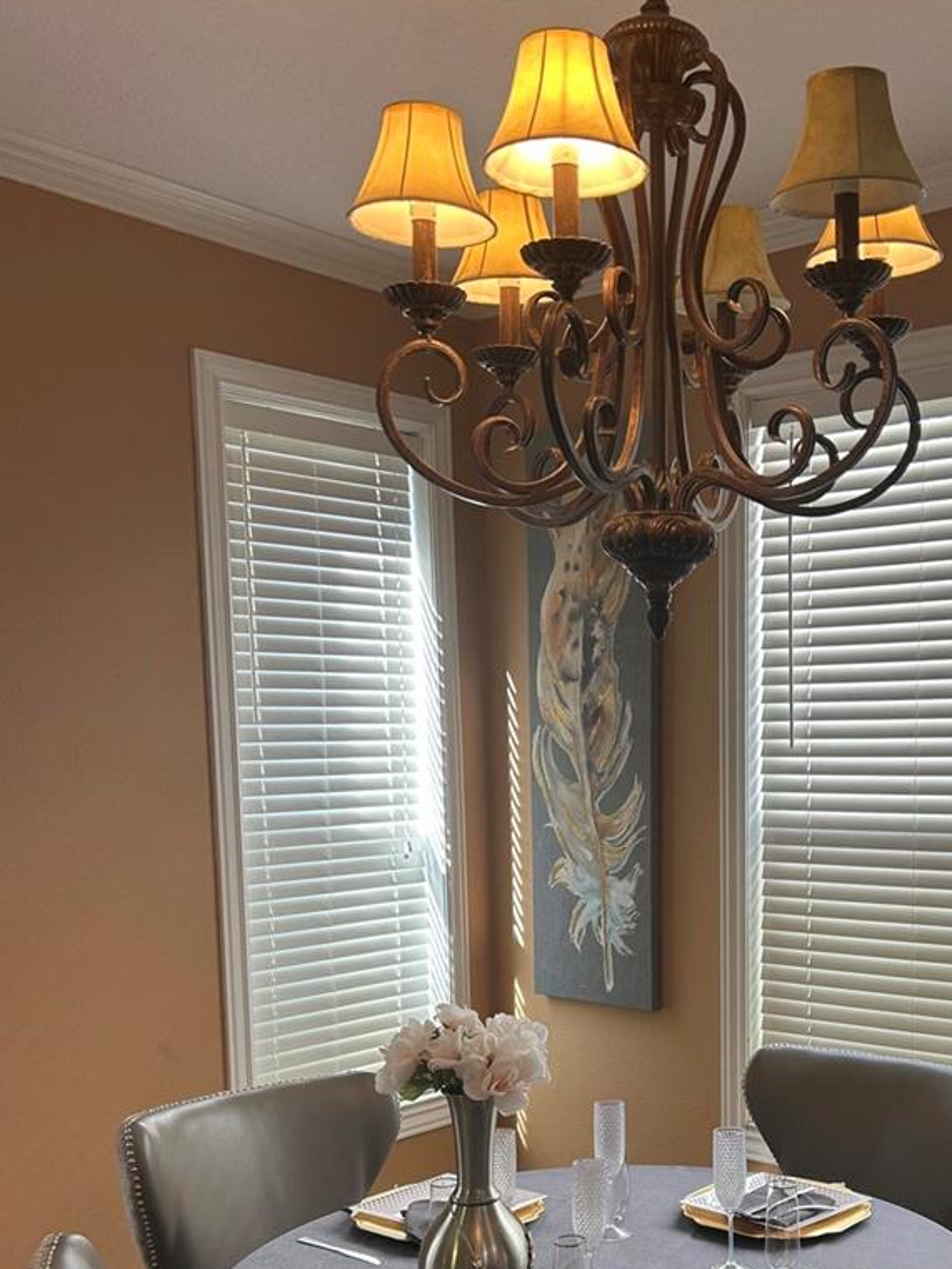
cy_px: 930
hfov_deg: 34.5
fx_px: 1503
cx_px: 697
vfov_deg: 44.4
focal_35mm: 41
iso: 64
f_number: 1.5
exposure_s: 1/120
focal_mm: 5.7
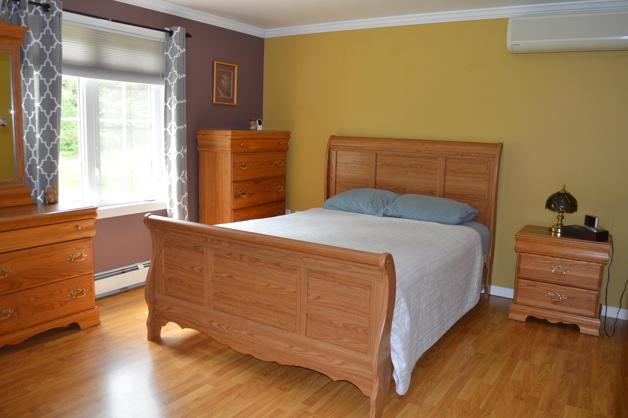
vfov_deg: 47.8
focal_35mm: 27
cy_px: 209
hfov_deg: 67.4
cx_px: 314
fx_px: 471
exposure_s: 1/60
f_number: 4
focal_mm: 18
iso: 400
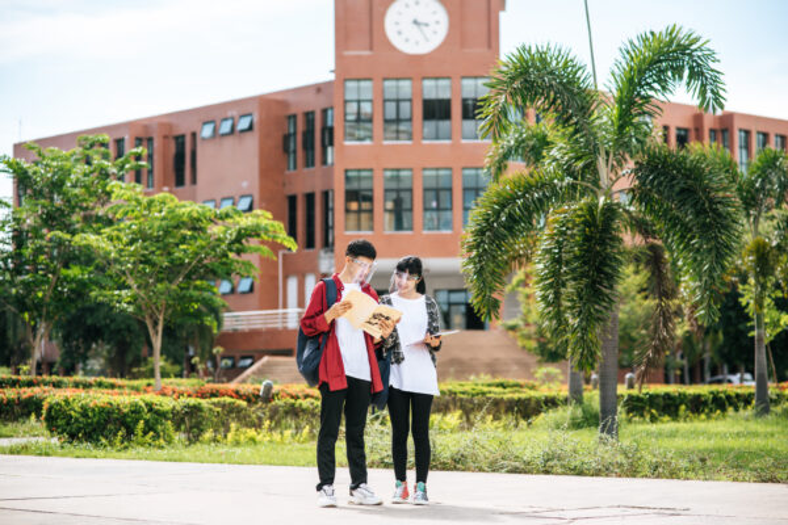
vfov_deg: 16.1
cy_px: 262
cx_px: 394
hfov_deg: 23.9
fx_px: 1860
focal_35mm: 85
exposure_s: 1/640
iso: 64
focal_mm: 85
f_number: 2.2
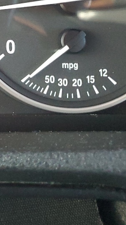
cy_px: -21
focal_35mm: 86
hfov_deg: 12.6
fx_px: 511
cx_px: -111
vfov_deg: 23.3
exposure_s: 1/60.2
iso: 268
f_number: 1.5
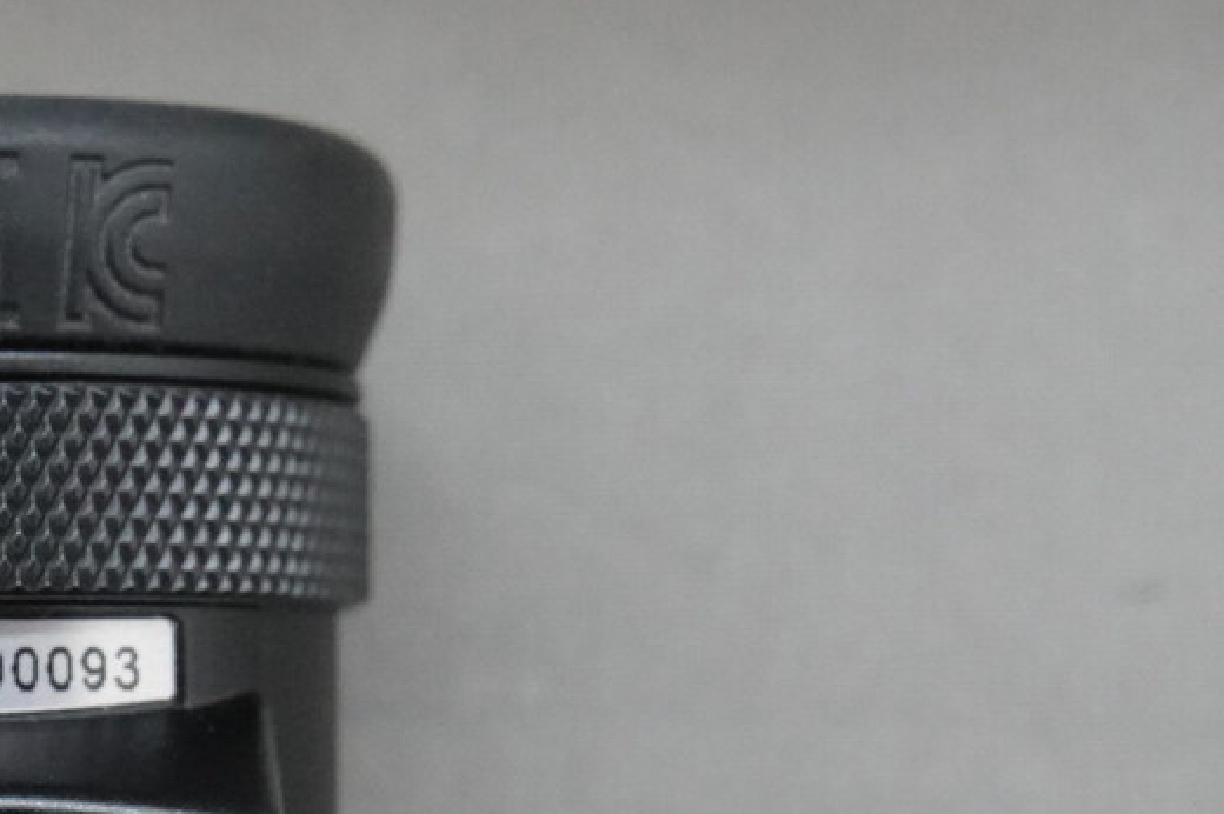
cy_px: 798
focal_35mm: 127
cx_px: -104
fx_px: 4315
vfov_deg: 10.7
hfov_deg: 15.7
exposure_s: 1/60
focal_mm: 20.26
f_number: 5.6
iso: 2500
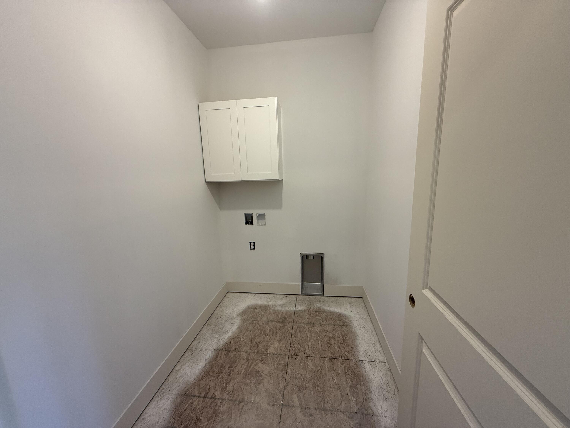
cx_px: 285
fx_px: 231
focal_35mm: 14
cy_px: 214
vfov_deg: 85.7
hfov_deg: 102.1
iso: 125
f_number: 2.2
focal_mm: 2.22
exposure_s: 1/120
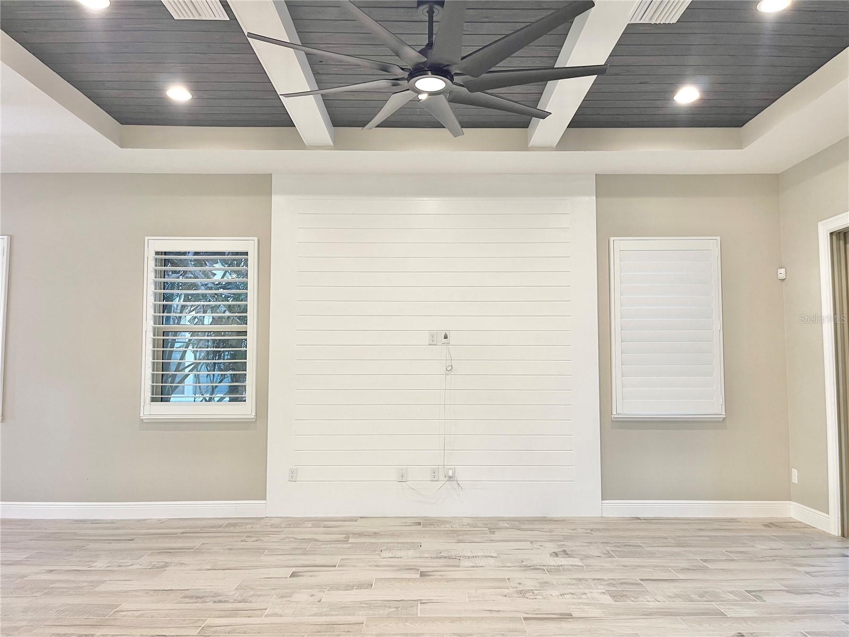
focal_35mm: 25
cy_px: 318
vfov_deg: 54.9
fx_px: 613
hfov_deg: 69.4
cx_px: 424
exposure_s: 1/60
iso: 100
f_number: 1.6
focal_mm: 5.1
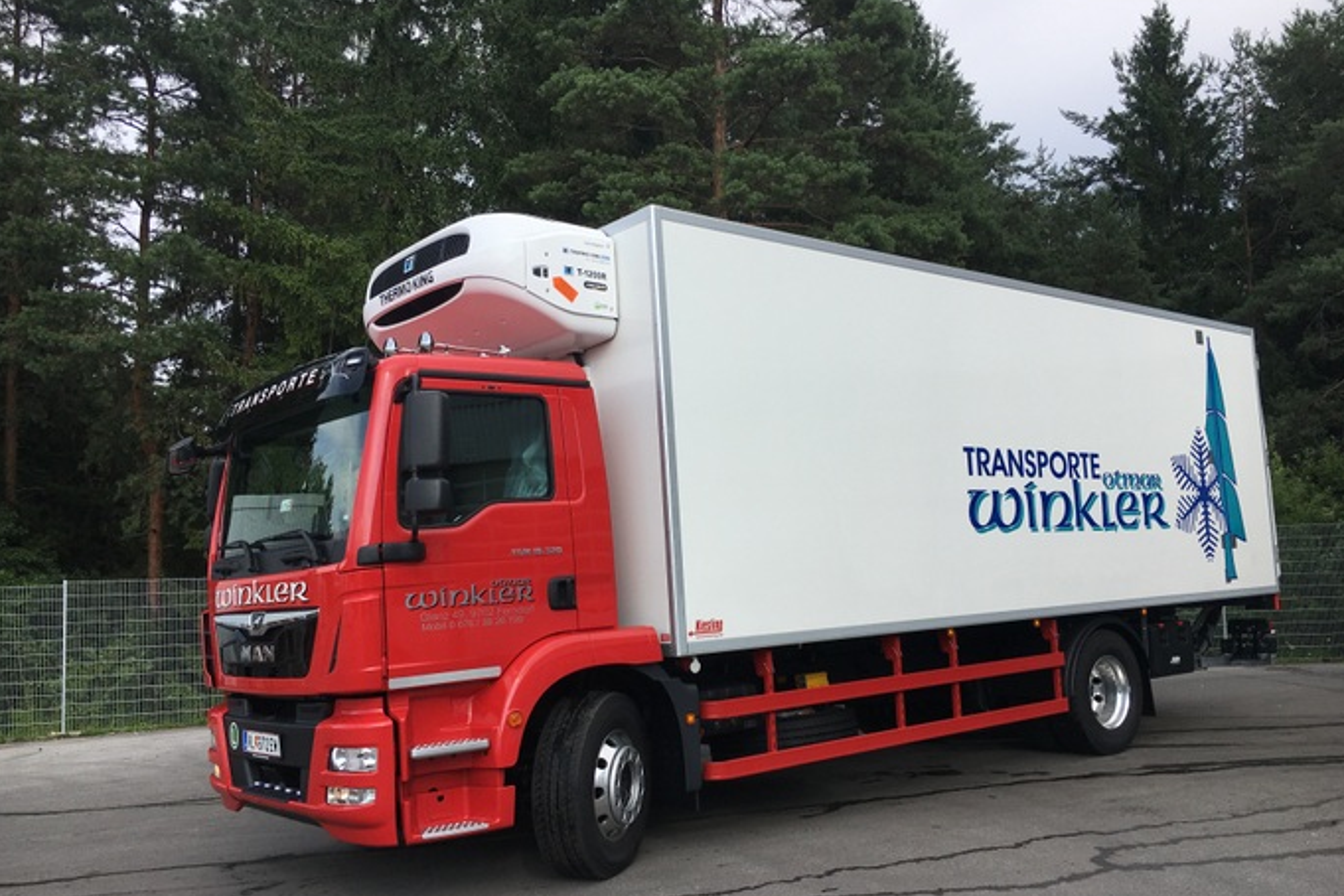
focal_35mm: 31
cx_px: 673
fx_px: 1157
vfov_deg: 42.3
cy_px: 496
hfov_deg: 60.3
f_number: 2.2
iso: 25
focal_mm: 4.15
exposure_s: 1/1261
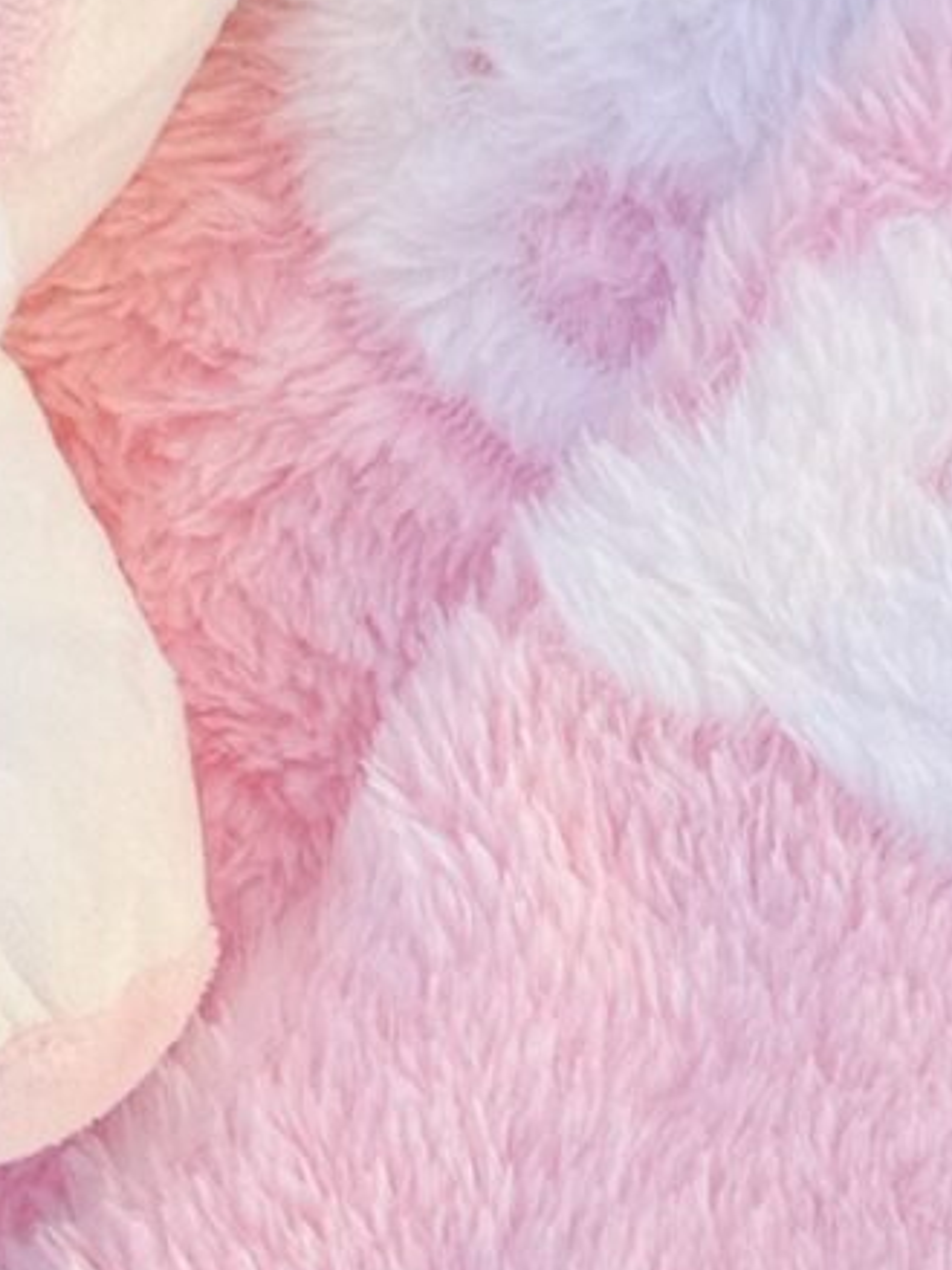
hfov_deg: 10.4
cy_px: 1342
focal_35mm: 140
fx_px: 5136
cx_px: 1163
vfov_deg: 13.8
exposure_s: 1/2000
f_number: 1.78
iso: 80
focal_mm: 6.76
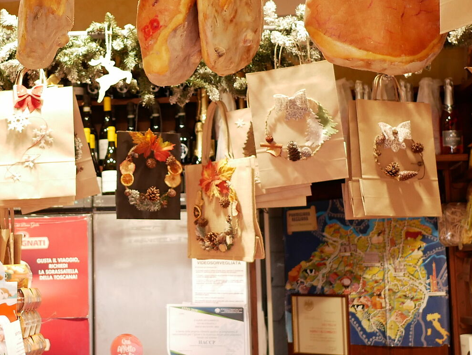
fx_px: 996
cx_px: 76
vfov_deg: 20.2
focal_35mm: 73
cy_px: 164
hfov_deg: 26.0
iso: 400
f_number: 1.7
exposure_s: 1/40
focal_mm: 15
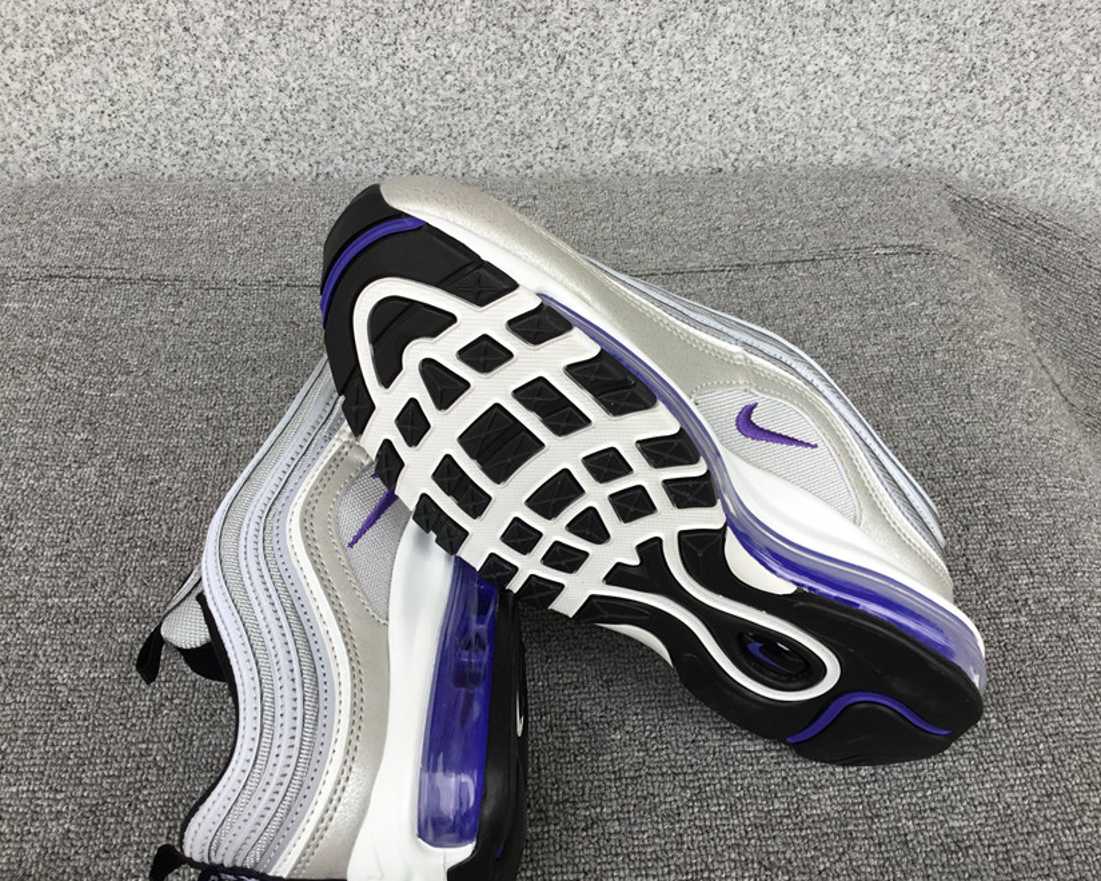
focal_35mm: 33
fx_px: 1075
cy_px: 432
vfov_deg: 44.5
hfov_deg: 54.2
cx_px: 595
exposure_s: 1/126
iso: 25
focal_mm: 3.3
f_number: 2.4
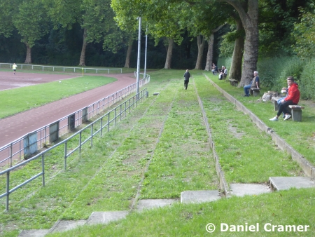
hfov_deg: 29.8
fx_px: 592
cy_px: 118
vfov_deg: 22.6
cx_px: 158
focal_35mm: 65
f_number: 4.4
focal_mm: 11.7
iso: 320
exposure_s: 1/60
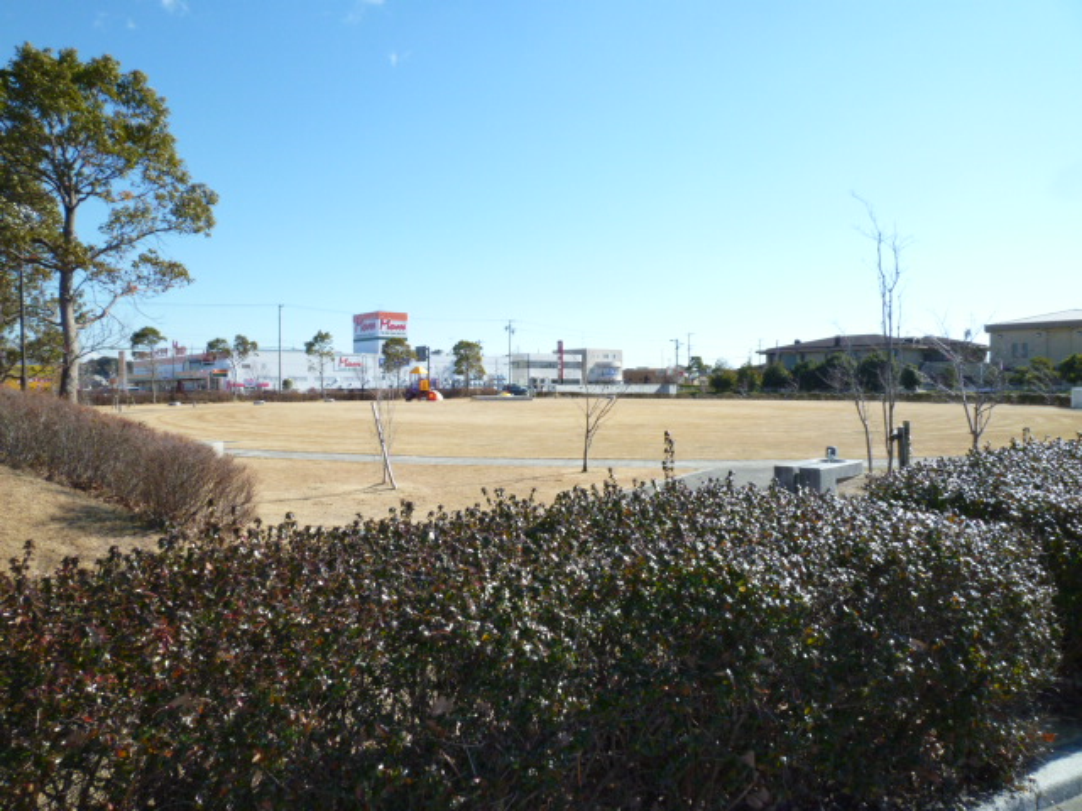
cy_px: 406
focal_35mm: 24
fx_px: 750
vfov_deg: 56.8
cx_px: 541
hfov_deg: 71.6
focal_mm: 4.3
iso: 100
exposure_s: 1/400
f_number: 5
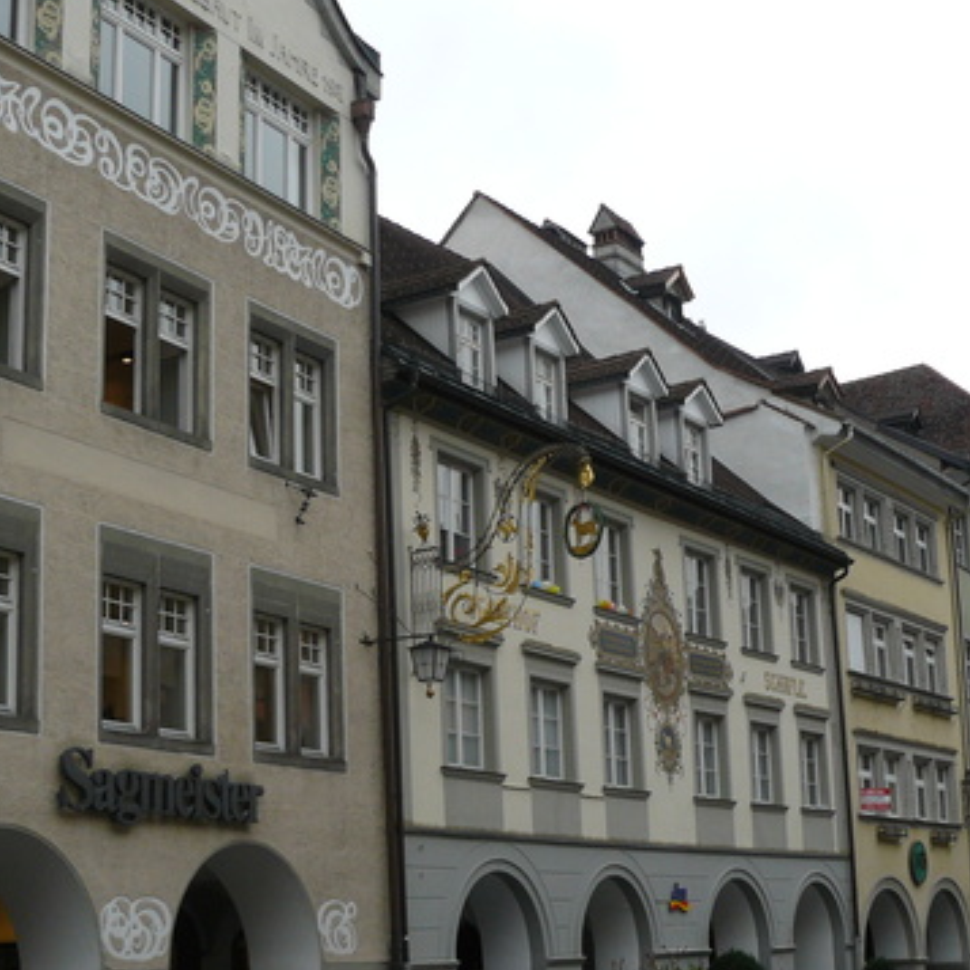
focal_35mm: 57
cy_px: 609
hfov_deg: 29.8
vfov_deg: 29.9
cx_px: 644
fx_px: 1807
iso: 100
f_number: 4
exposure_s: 1/200
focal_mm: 6
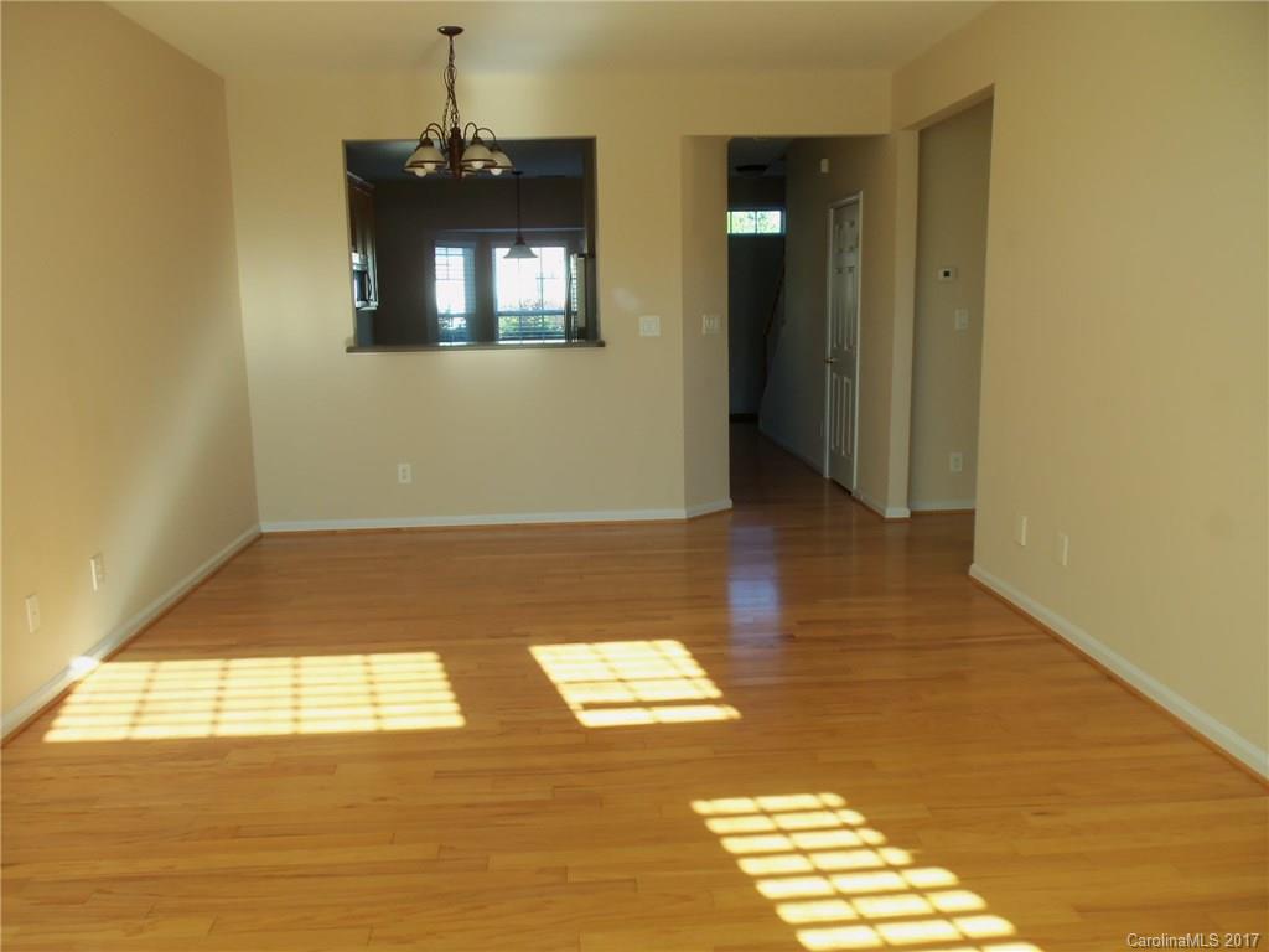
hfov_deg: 61.7
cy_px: 476
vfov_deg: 48.2
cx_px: 634
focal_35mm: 29
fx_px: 1063
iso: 80
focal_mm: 5.2
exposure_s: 1/50
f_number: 3.4
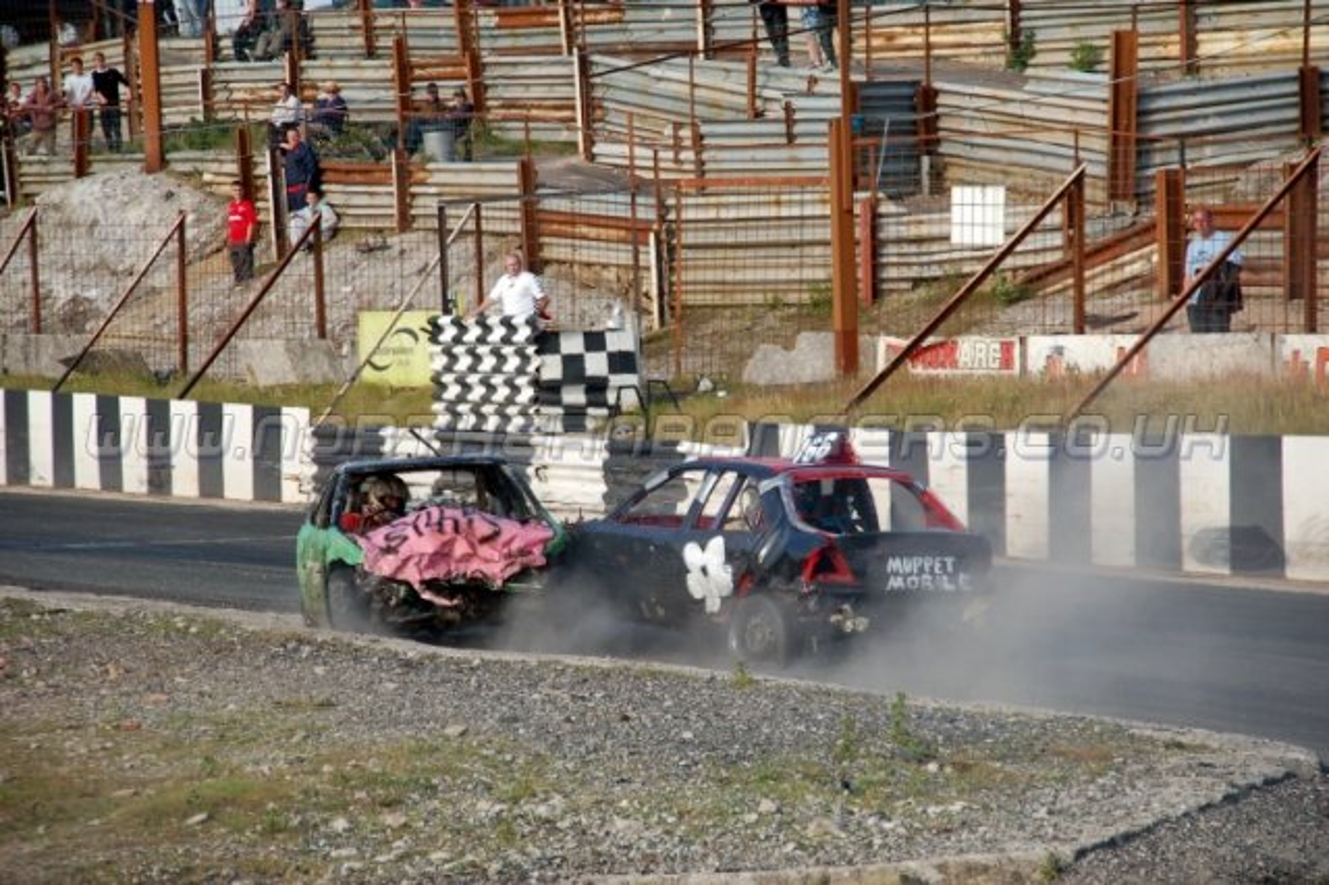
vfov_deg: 7.9
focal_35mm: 174
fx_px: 6420
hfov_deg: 11.8
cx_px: 664
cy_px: 442
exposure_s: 1/800
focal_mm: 116
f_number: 6
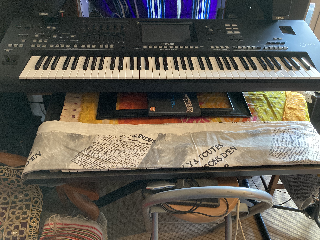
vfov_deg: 49.7
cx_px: 160
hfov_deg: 63.4
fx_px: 259
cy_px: 120
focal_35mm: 28
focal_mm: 3.99
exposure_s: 1/33
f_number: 1.8
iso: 320
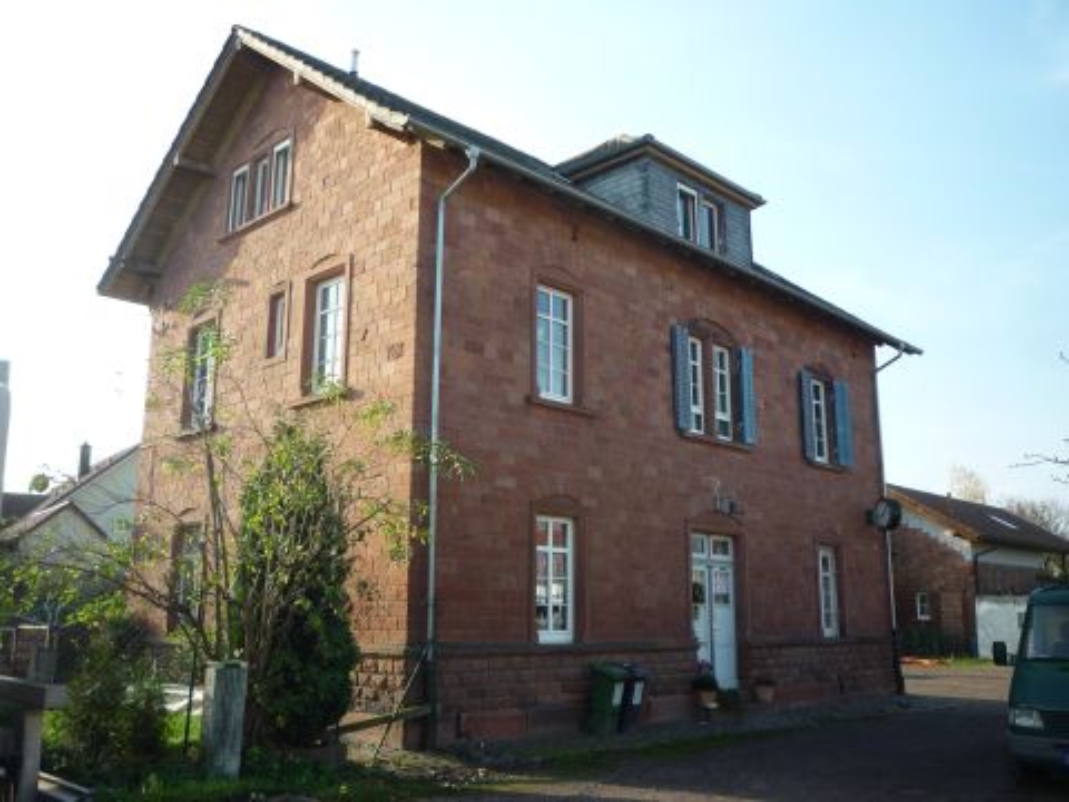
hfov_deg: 56.8
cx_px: 534
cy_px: 401
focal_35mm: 32
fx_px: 988
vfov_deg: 44.2
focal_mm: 5.2
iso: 100
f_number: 4
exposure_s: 1/200
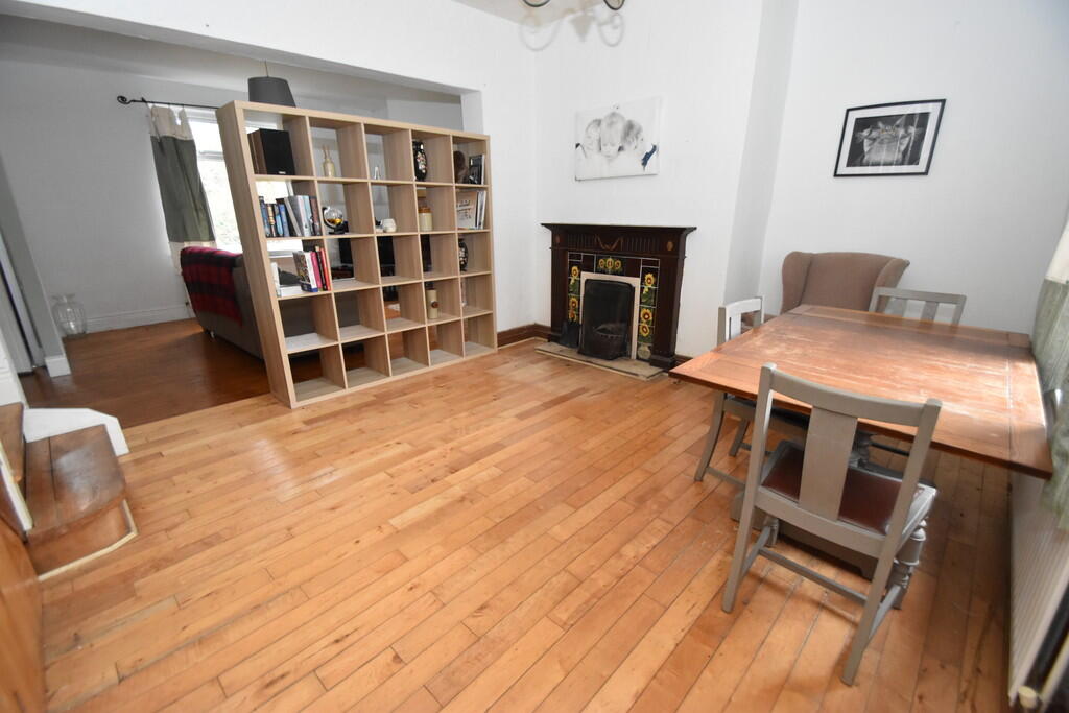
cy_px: 356
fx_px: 445
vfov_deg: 77.3
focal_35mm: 15
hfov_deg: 100.4
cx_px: 534
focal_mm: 10
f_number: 4
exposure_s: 1/60
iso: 3200
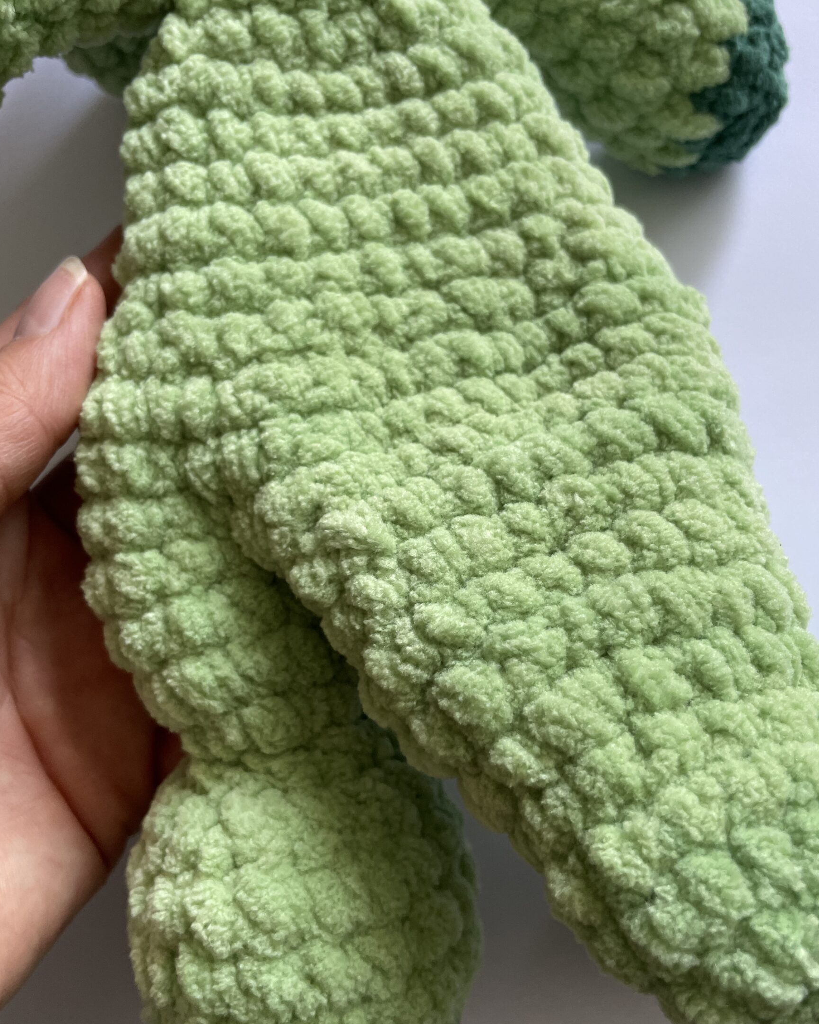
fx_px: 909
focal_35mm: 30
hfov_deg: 48.4
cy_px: 529
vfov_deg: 58.8
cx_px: 447
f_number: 1.6
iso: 125
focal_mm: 4.2
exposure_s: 1/121
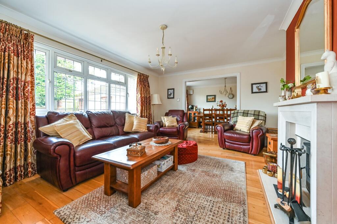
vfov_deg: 81.2
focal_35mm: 14
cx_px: 168
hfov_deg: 104.3
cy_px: 112
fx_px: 131
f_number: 8
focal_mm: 14
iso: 400
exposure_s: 1/10
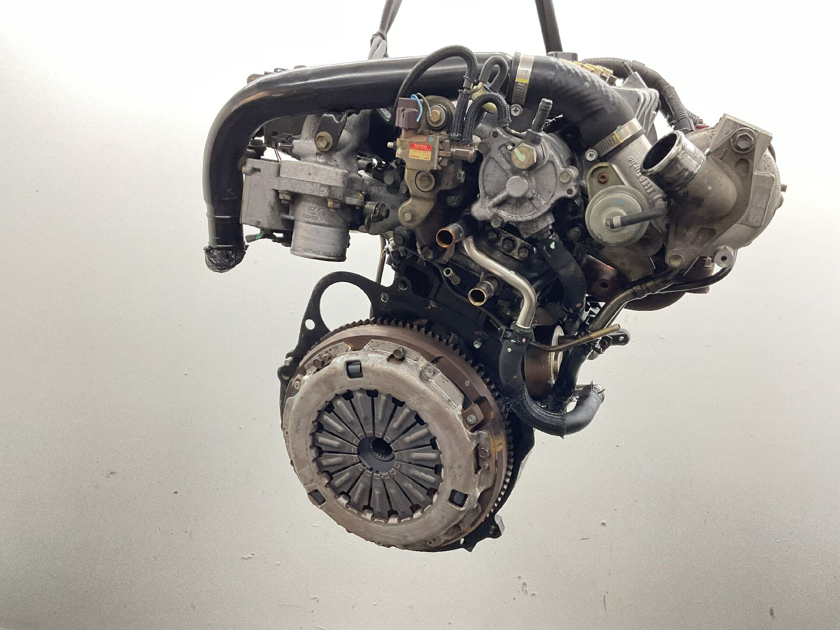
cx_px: 420
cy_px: 315
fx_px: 704
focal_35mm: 29
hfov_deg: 61.7
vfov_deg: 48.2
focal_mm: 3
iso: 160
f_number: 1.8
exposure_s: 1/50
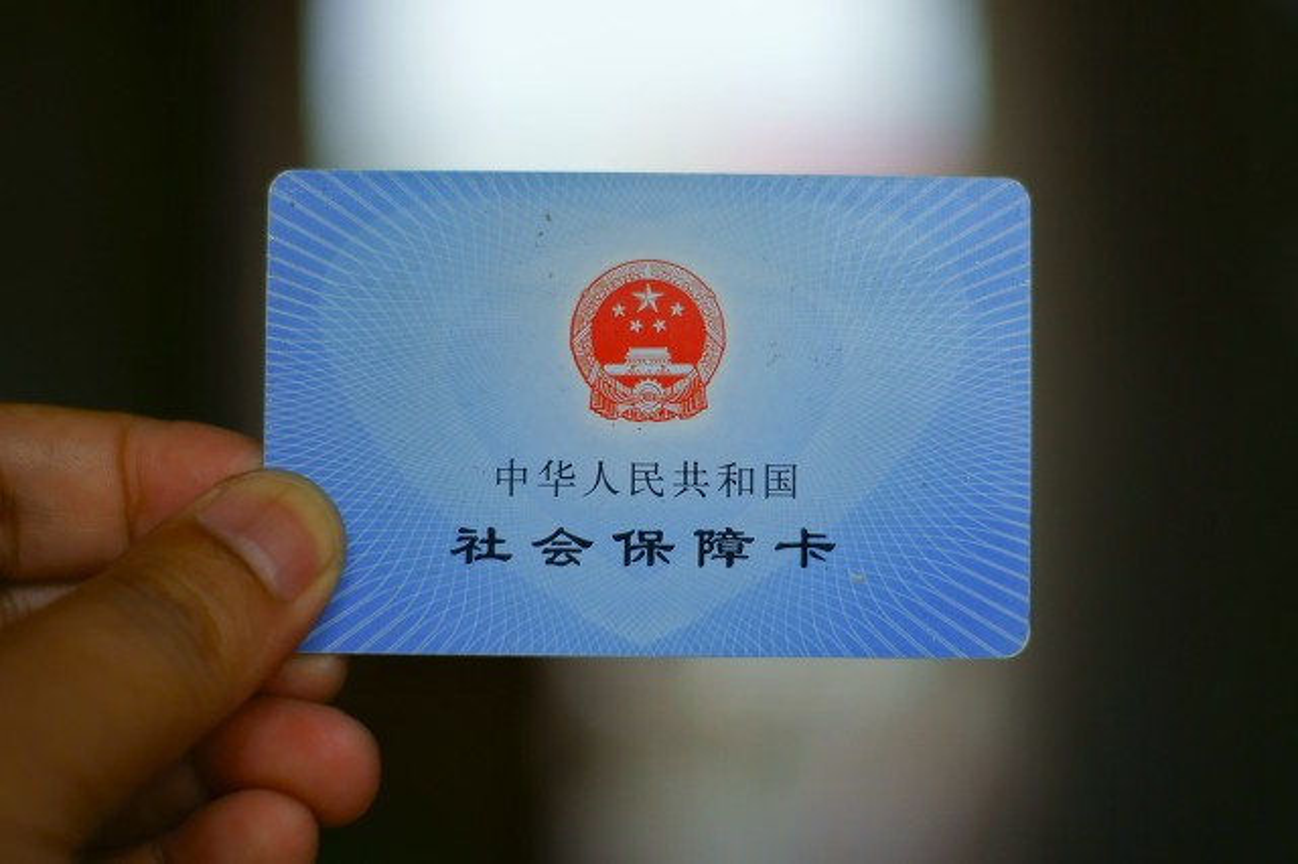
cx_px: 649
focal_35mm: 75
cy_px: 432
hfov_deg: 27.0
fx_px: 2703
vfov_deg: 18.2
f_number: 1.8
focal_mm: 50
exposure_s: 1/4000
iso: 200
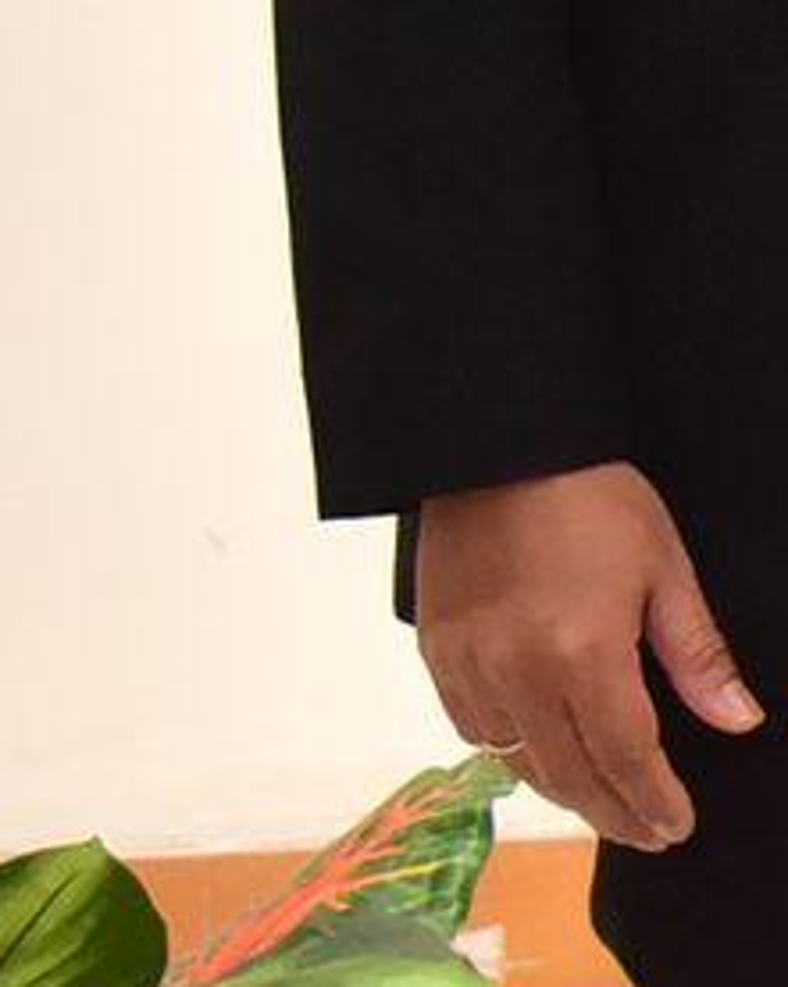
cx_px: 3879
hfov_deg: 4.5
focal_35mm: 297
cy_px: -734
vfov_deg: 6.4
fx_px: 8673
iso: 3200
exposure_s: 1/100
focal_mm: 35
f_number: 4.5
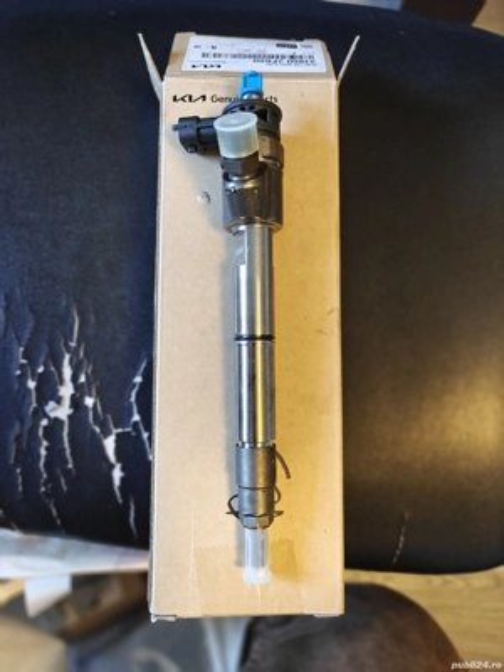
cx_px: 252
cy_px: 336
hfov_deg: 58.9
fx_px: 446
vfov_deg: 73.9
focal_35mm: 23
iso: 1250
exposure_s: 1/38
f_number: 2.8
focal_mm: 6.06
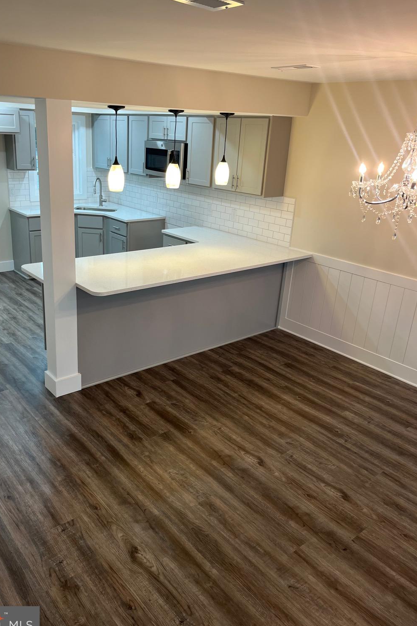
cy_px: 317
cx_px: 177
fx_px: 486
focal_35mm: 28
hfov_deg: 46.3
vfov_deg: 65.5
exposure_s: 1/60
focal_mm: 5.1
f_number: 1.6
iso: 80
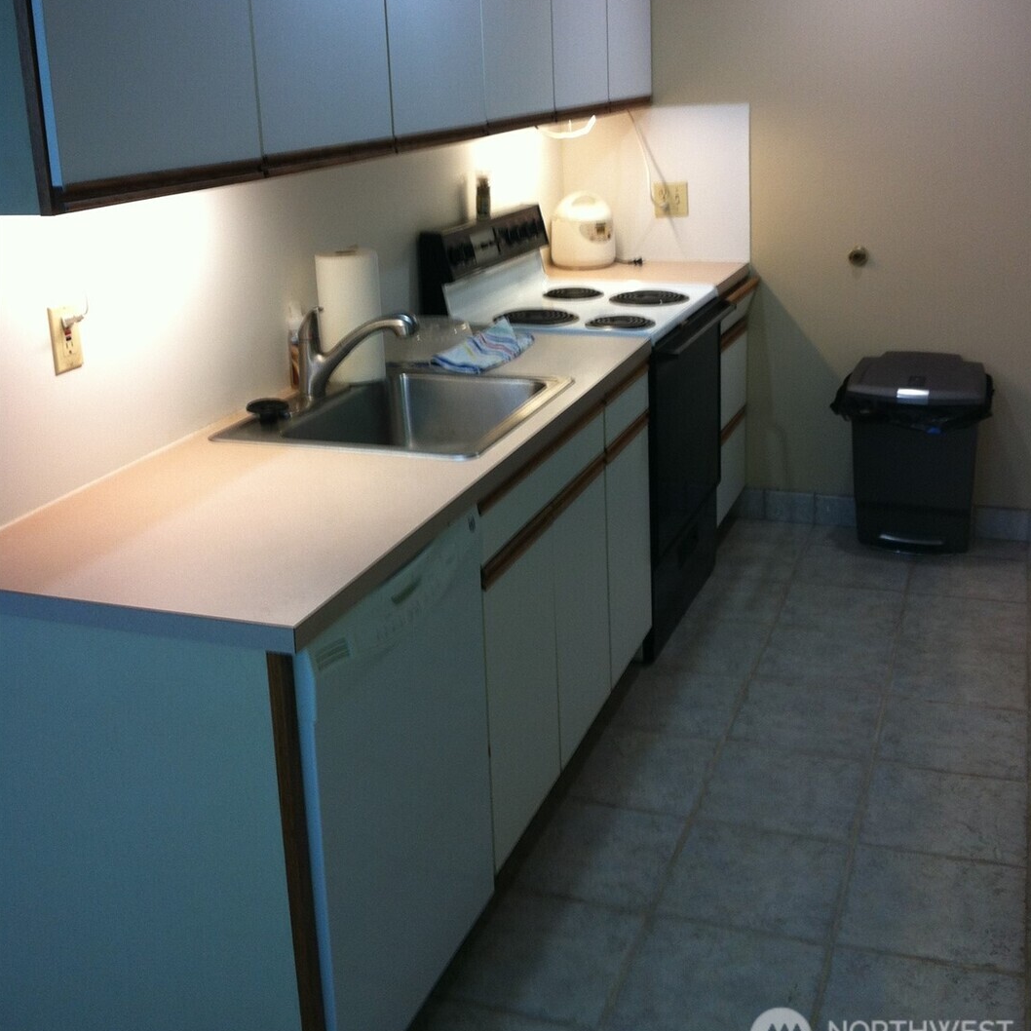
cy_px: 382
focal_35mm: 42
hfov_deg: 40.0
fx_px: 1415
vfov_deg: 39.7
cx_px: 520
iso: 80
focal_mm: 3.85
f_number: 2.8
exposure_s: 1/15
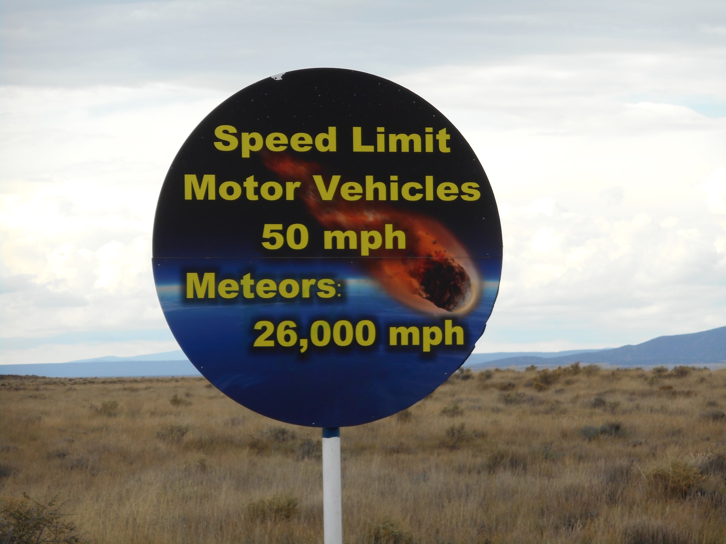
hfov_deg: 12.9
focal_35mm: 153
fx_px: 3209
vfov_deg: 9.7
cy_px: 272
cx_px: 363
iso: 80
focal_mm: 27.4
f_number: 6.2
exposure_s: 1/125
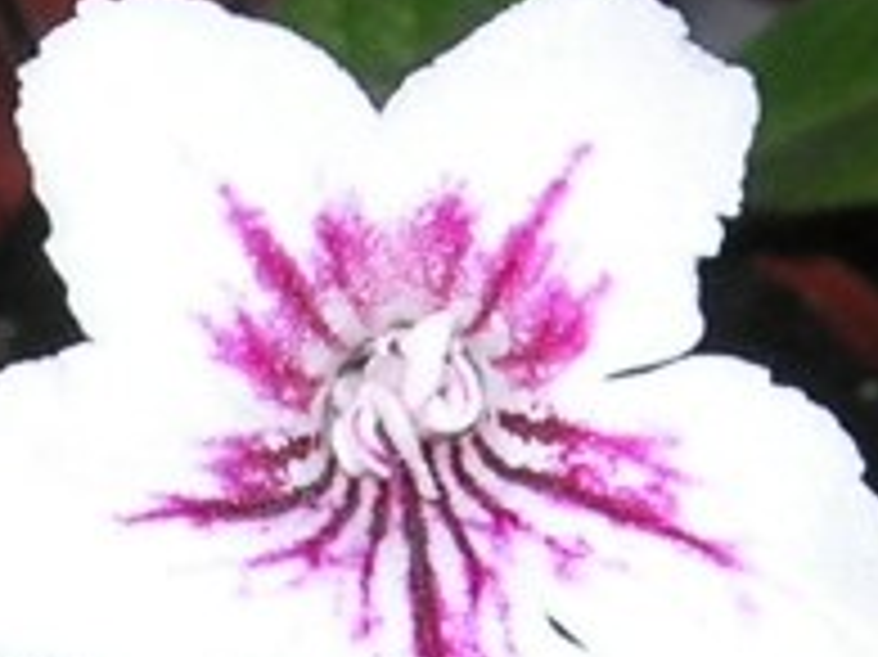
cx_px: 416
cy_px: 500
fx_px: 1977
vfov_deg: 18.7
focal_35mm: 78
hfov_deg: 25.0
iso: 64
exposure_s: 1/60.1
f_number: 4.8
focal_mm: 7.8
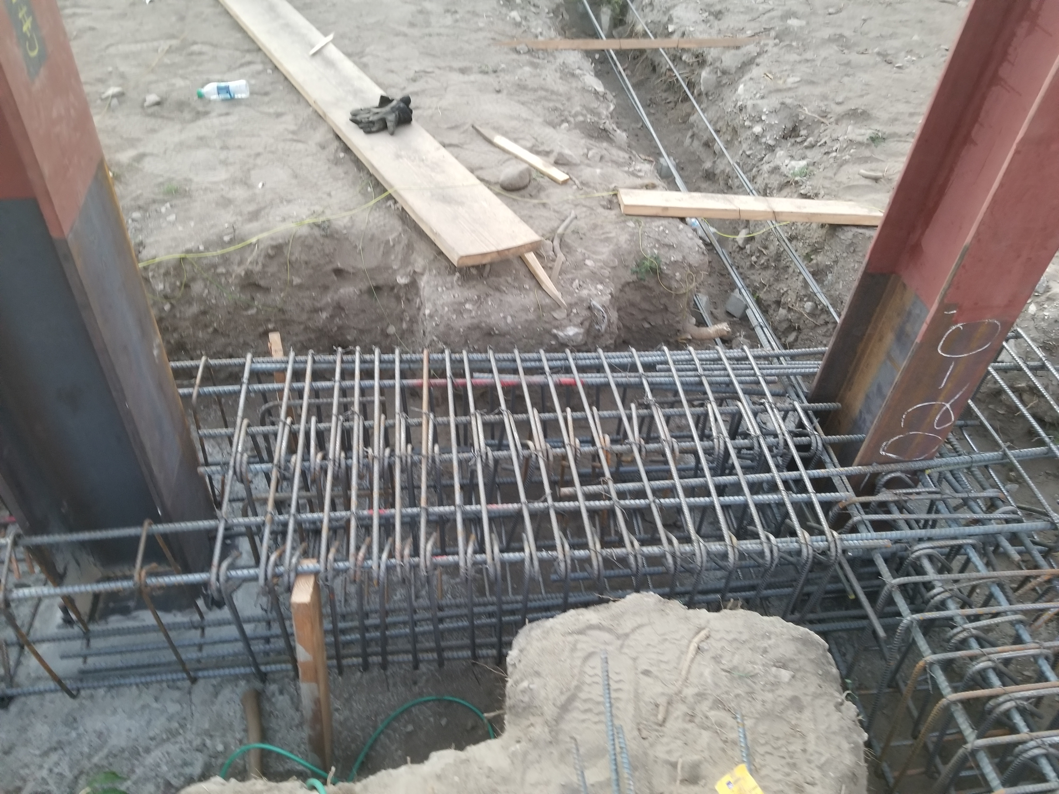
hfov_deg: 67.3
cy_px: 397
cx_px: 530
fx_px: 795
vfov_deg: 53.1
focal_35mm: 26
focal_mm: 4.25
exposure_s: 1/11
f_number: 1.7
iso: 200
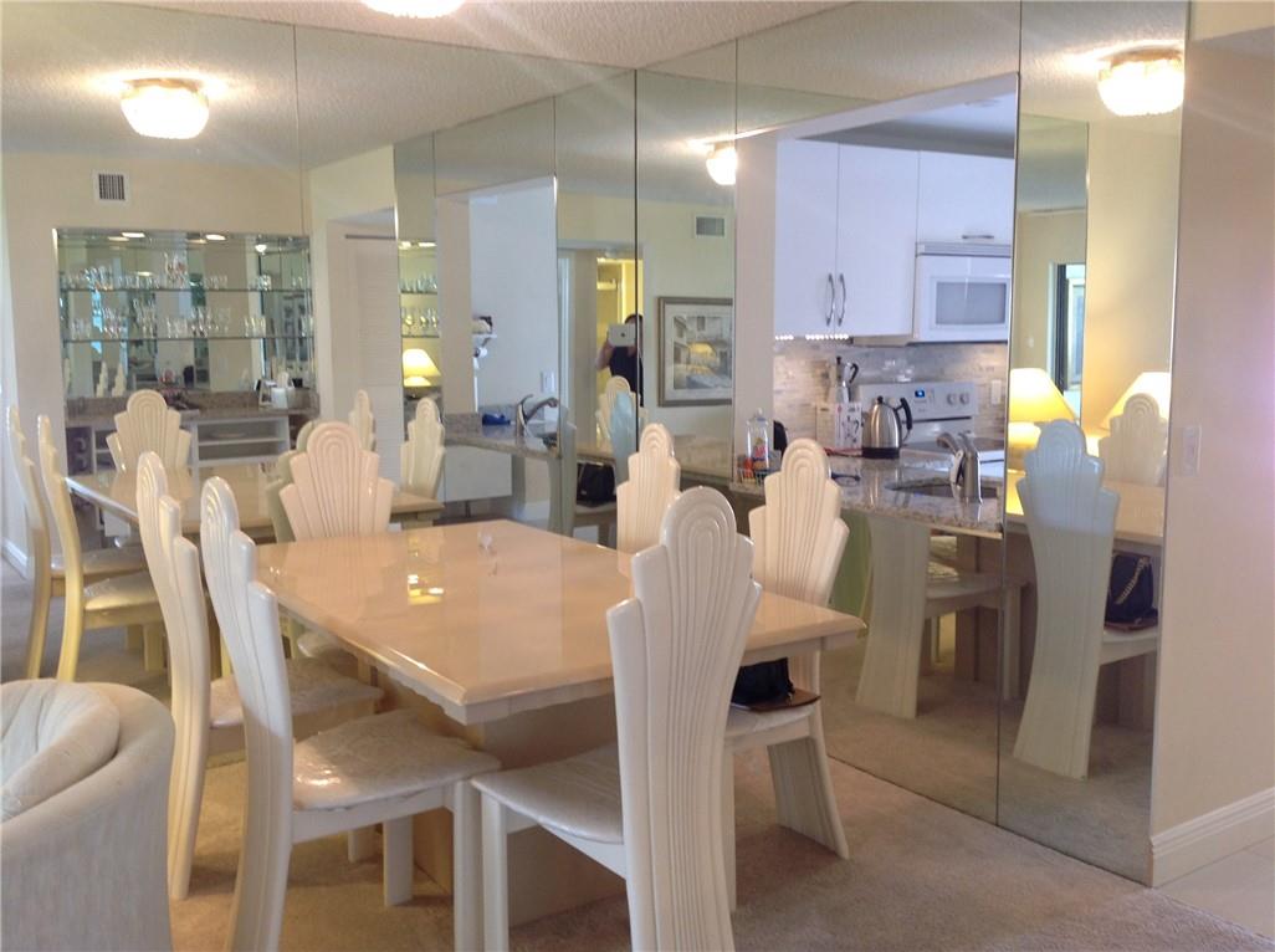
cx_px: 638
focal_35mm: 35
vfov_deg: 40.6
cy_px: 476
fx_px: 1287
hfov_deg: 52.7
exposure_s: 1/15
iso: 80
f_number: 2.4
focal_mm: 4.28
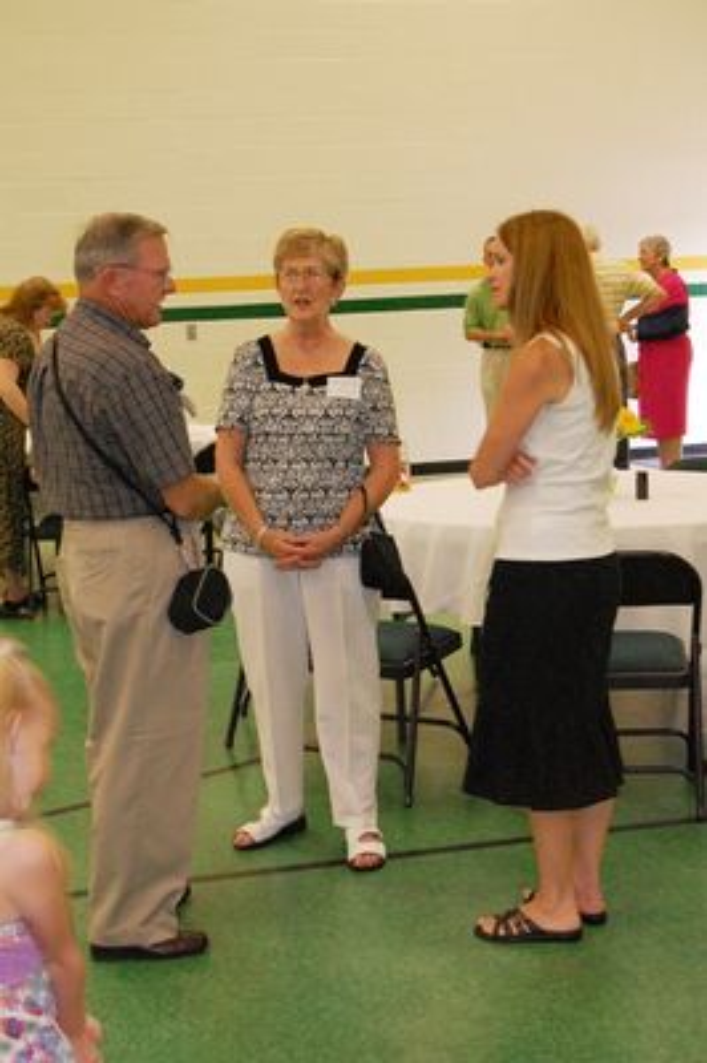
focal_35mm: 60
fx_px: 1770
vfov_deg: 33.4
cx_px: 354
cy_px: 532
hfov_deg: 22.6
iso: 1600
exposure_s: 1/25
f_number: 7.1
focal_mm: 40
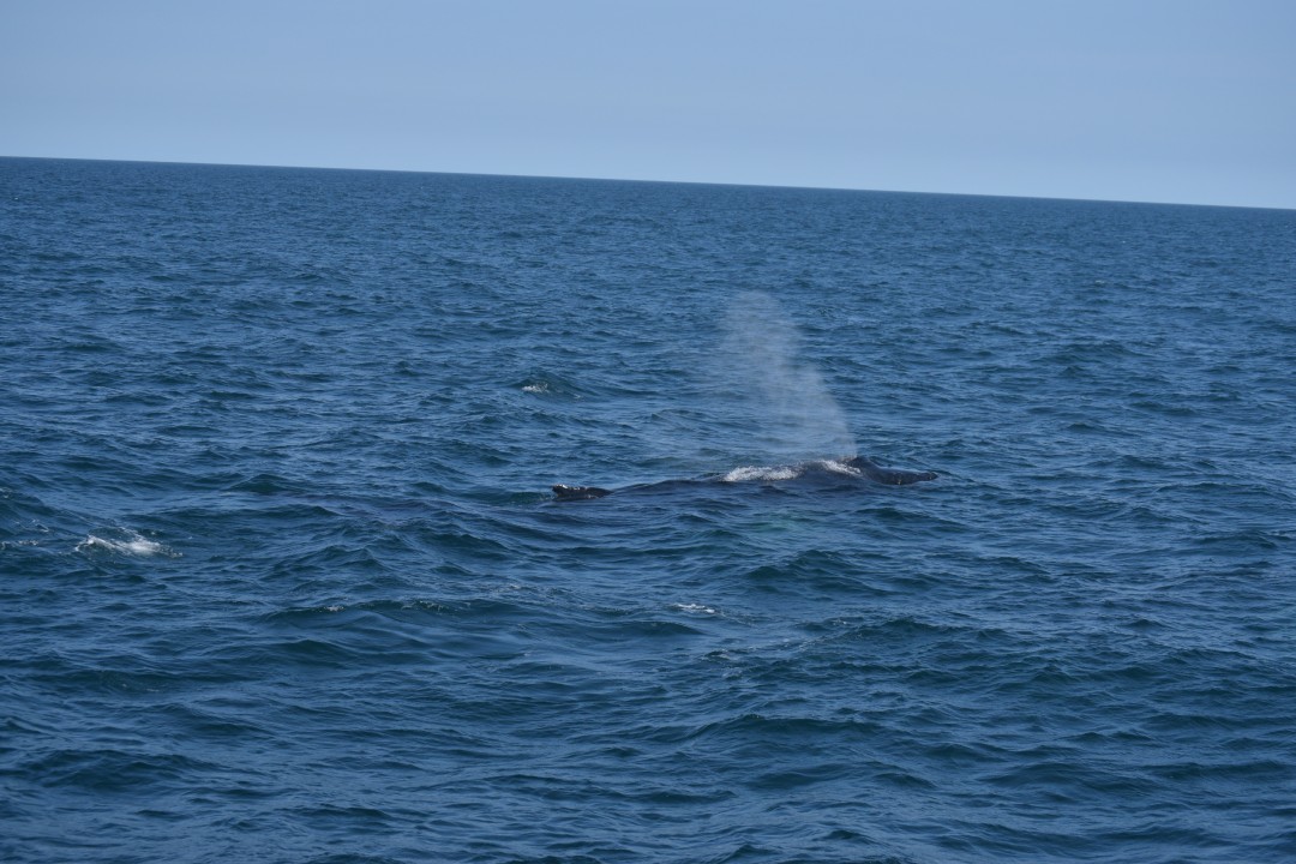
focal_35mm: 82
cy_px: 432
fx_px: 2970
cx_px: 648
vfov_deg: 16.6
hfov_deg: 24.6
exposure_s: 1/1600
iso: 200
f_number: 5.6
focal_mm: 55
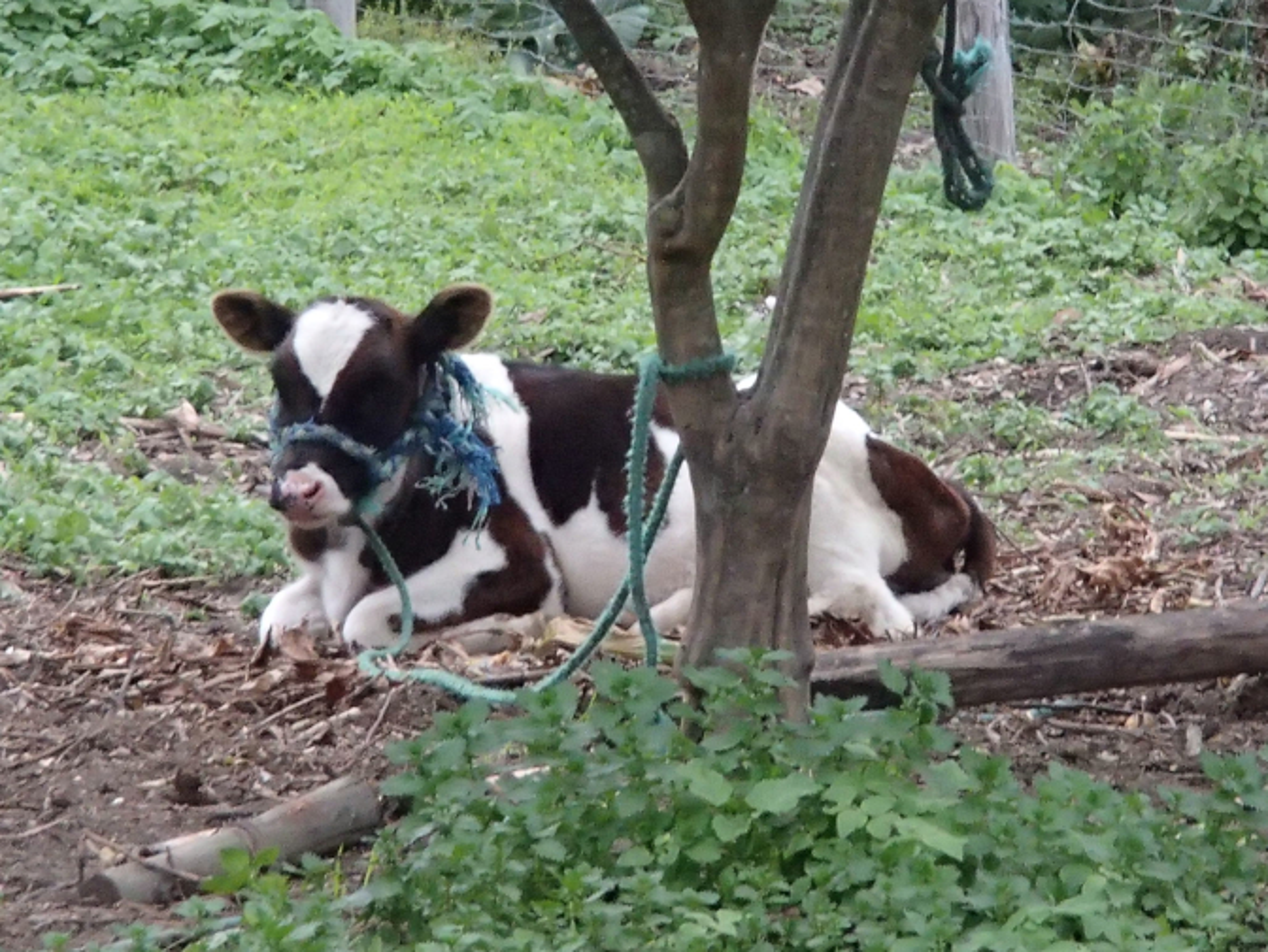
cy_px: 476
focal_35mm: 140
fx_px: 5132
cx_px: 634
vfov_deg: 10.6
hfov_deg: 14.1
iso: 800
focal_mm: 25
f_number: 5.9
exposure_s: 1/60
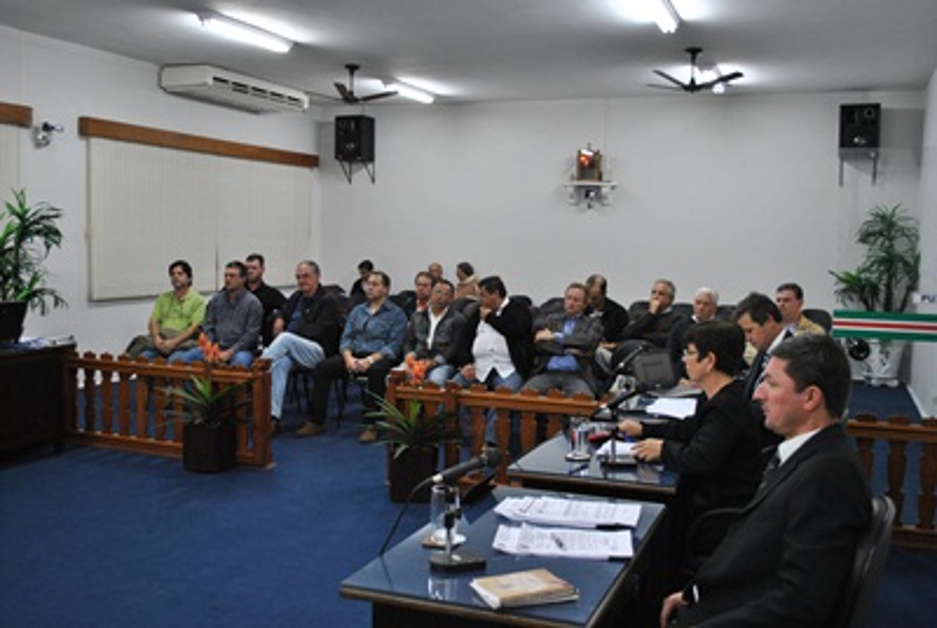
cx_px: 468
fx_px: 938
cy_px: 314
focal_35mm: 36
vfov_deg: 37.0
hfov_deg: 53.1
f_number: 4
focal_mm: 24
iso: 400
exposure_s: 1/25
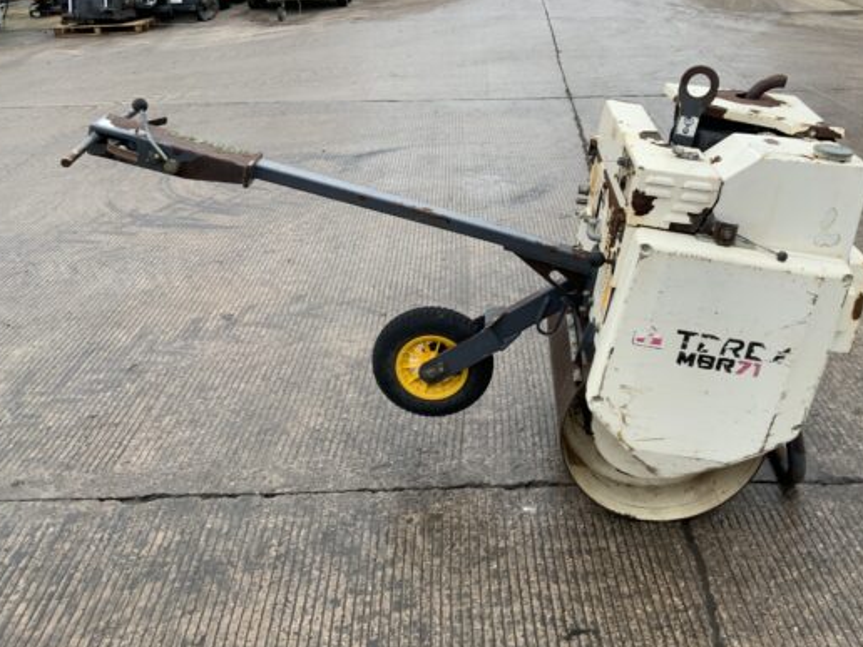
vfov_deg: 39.6
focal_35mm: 36
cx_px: 510
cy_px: 288
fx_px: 898
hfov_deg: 51.1
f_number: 1.8
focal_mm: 3
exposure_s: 1/122
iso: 25
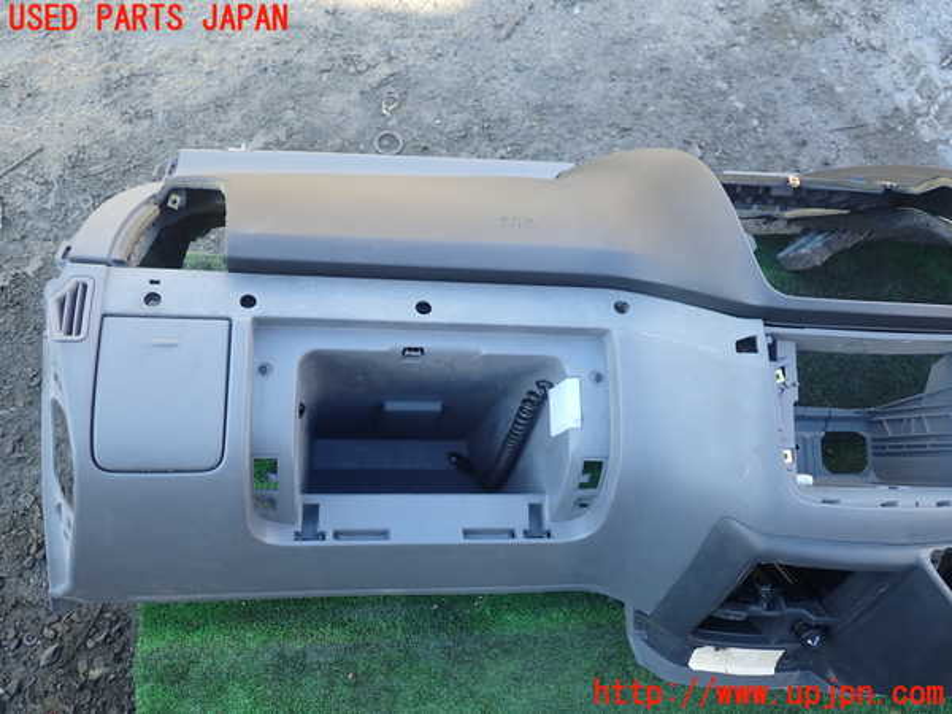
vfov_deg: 46.8
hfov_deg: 60.0
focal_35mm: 30
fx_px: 825
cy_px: 357
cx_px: 476
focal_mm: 5.4
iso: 100
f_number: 2.3
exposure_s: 1/100
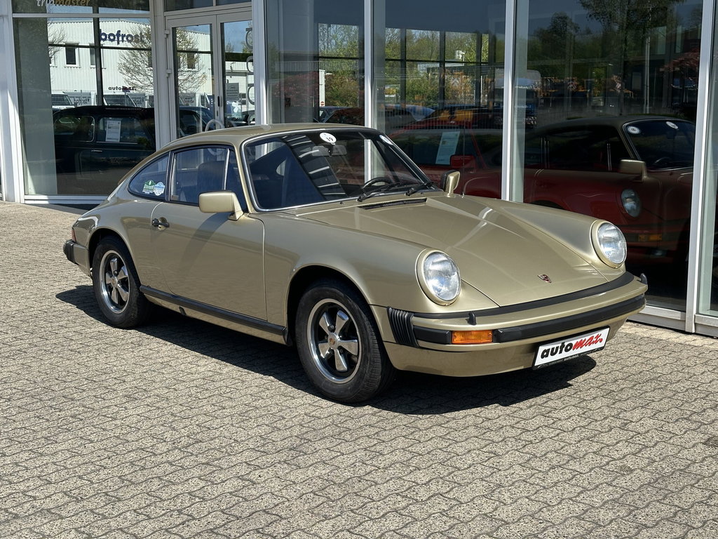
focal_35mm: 48
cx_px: 359
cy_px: 270
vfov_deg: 30.3
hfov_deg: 39.7
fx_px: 996
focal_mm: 6.86
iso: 64
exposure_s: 1/3472
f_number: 1.78
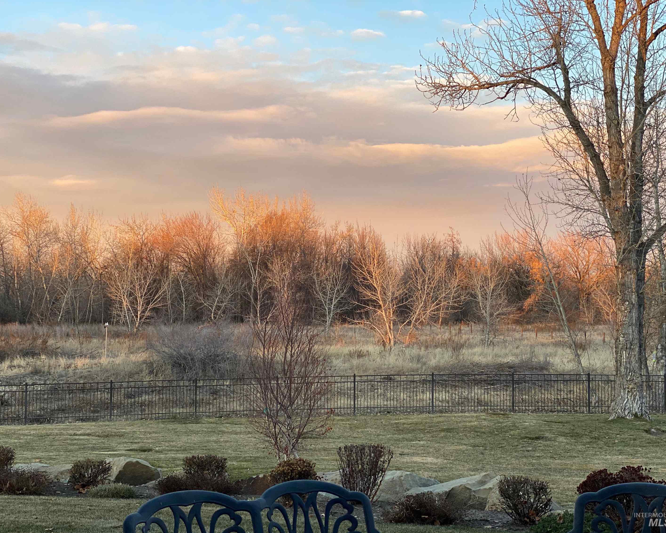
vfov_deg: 27.6
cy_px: 269
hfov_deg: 34.1
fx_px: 1084
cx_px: 327
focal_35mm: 55
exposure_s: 1/122
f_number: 2
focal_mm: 6
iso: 32
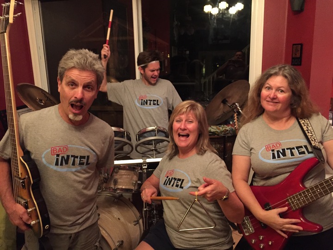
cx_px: 166
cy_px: 125
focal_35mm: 29
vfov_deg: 48.2
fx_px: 279
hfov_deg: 61.7
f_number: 2.2
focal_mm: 4.15
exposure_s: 1/15
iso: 640
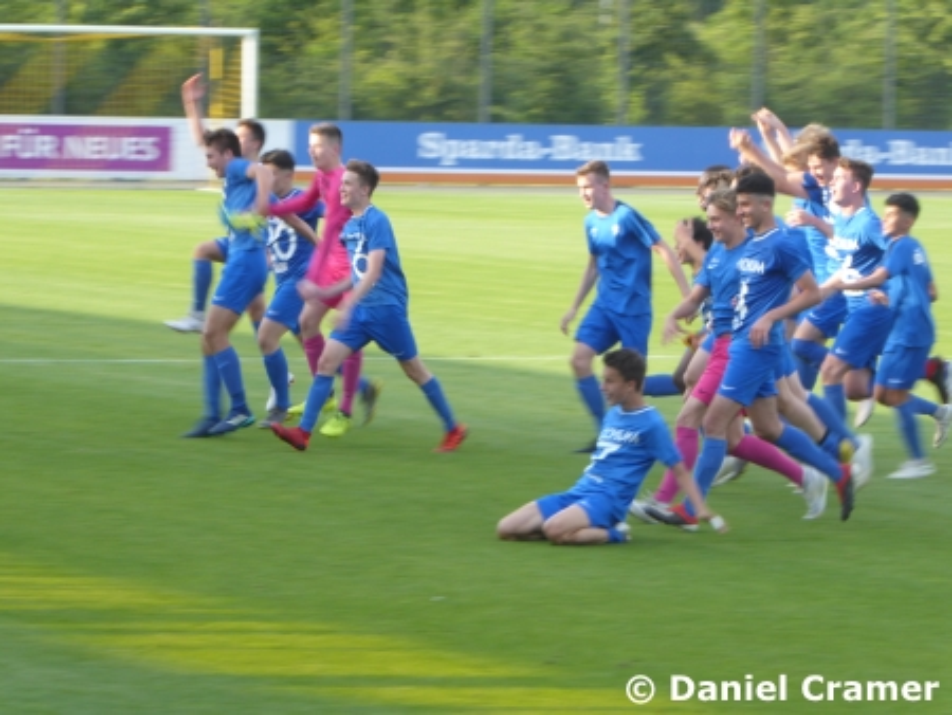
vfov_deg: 5.6
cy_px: 358
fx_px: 7292
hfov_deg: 7.5
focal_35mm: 265
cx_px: 476
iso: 100
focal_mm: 47.5
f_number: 5.6
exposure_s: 1/80
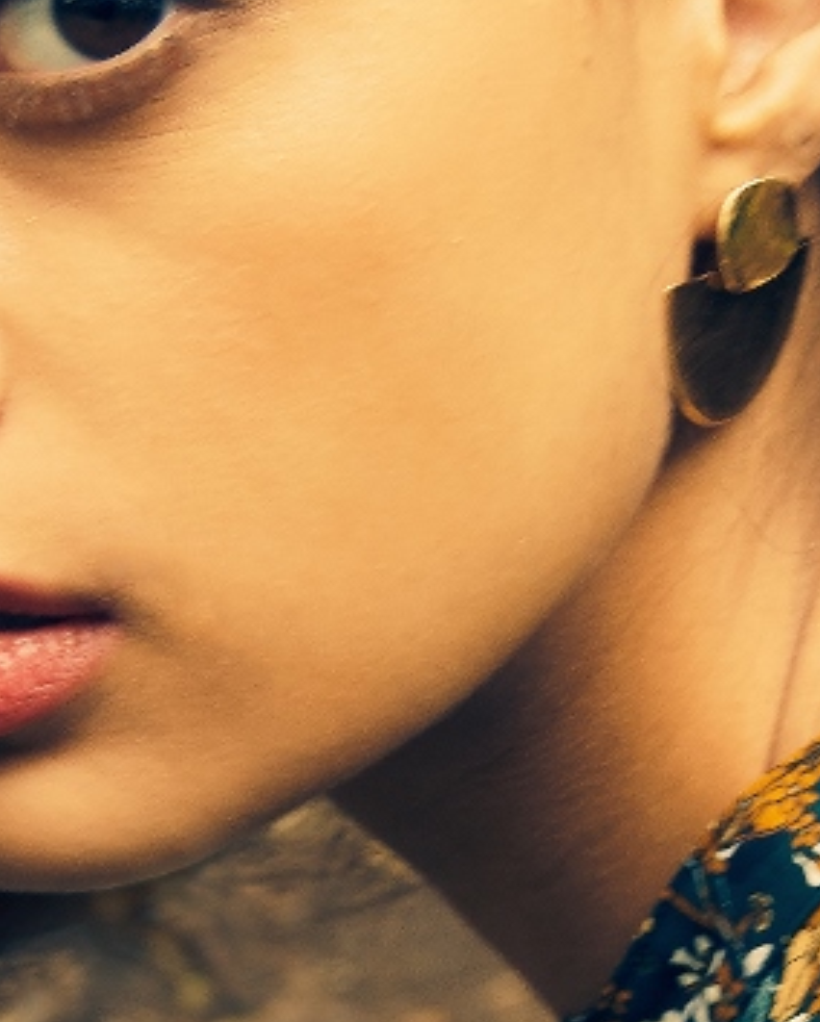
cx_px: 300
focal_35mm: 178
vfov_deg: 10.7
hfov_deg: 8.7
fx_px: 5381
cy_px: 1117
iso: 640
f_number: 6.3
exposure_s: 1/80
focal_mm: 35
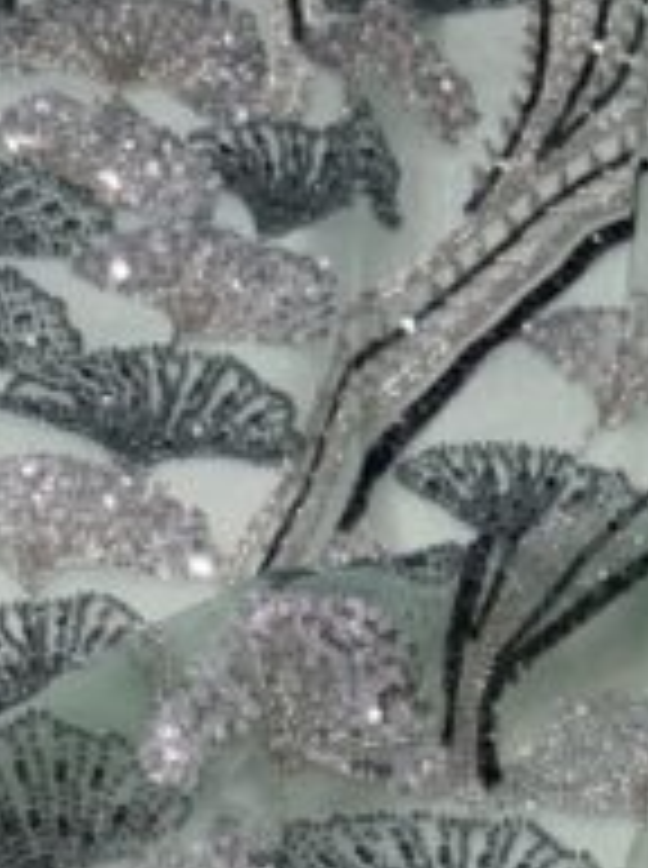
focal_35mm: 108
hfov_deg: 13.4
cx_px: 684
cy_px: 1552
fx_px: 2705
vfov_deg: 15.7
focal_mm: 5.96
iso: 80
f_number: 1.6
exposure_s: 1/100
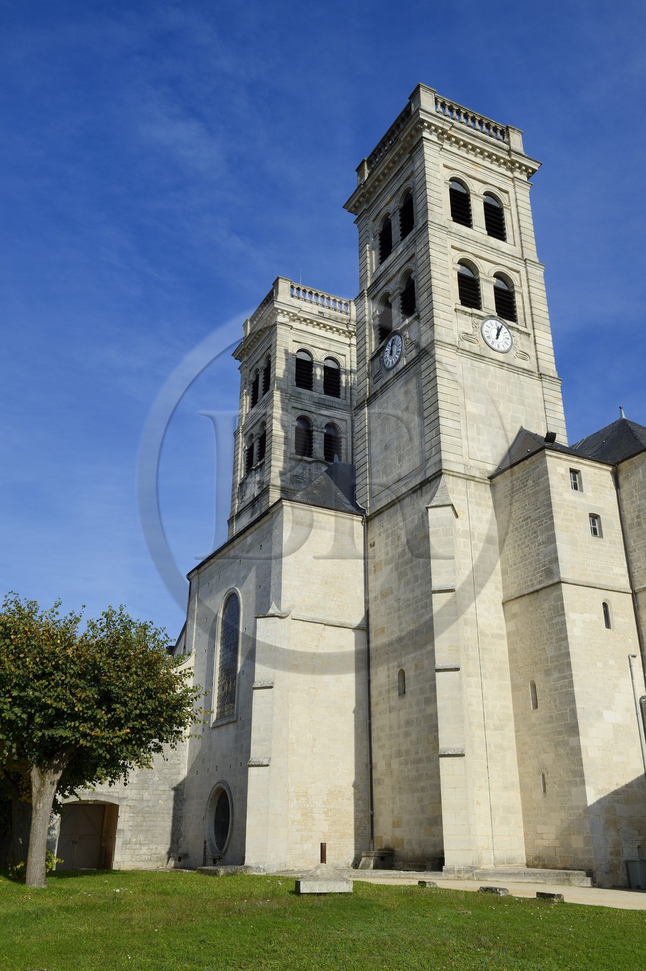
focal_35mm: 31
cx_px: 323
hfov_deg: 42.3
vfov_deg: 60.3
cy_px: 486
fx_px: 836
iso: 200
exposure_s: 1/320
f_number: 14
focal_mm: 31
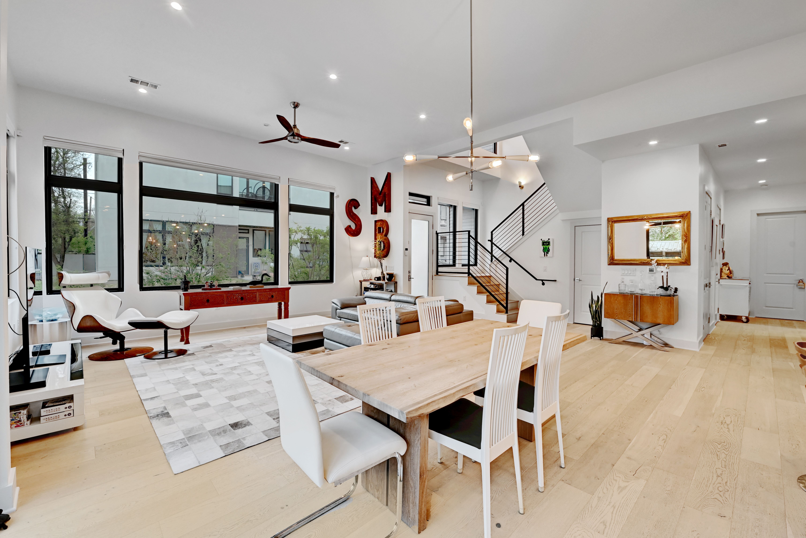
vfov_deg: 77.4
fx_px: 336
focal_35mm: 15
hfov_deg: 100.4
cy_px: 269
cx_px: 403
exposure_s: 1/5
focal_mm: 15
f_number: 10
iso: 400
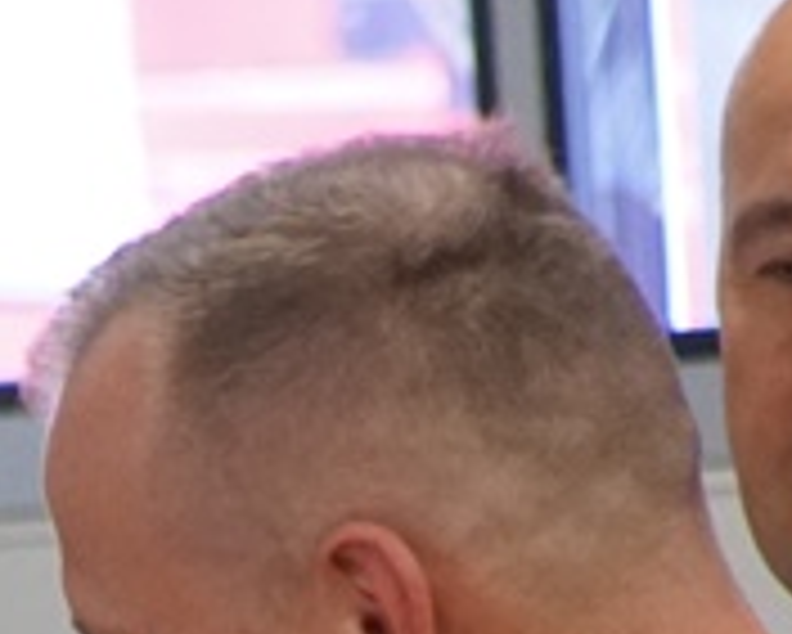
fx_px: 45100
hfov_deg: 1.0
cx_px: -526
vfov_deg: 0.8
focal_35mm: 1923
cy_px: 1461
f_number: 6.3
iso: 3200
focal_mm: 200
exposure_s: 1/80
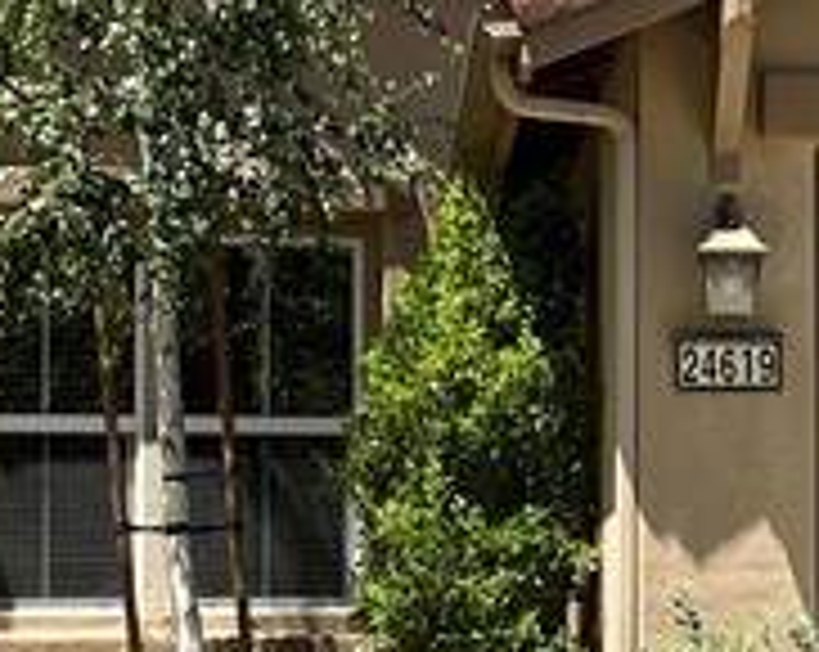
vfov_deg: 10.8
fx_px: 3461
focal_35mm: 143
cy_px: 468
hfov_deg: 13.3
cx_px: 873
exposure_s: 1/3356
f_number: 1.5
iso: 50
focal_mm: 5.7
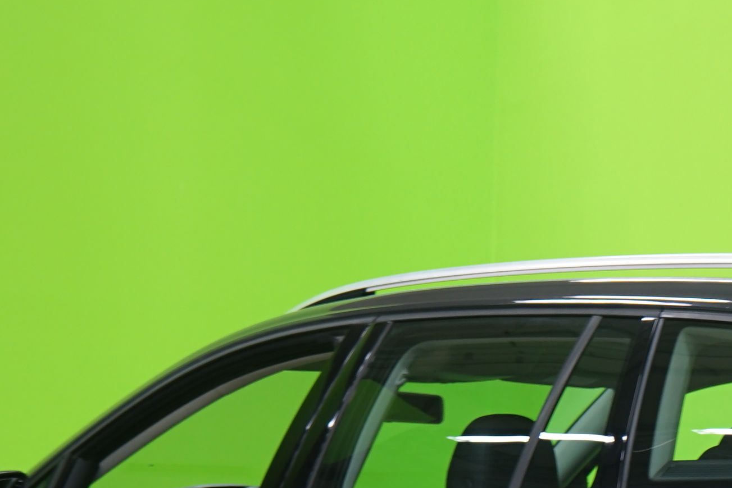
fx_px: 3070
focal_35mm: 151
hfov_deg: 13.4
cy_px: 535
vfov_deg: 9.0
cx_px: 701
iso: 400
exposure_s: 1/6
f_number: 4.5
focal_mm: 50
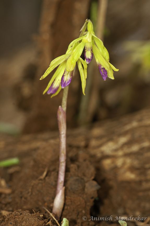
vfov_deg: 13.1
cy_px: 113
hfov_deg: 8.7
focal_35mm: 158
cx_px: 75
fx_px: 987
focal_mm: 105
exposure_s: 1/250
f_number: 10
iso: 200
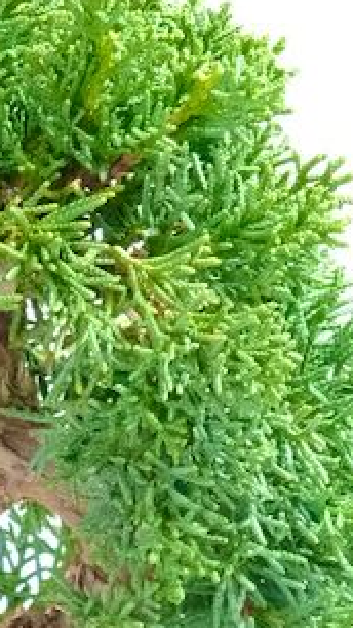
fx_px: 8758
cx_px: 144
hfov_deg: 2.3
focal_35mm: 526
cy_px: 745
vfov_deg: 4.1
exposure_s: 1/30
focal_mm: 80
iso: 2500
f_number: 9
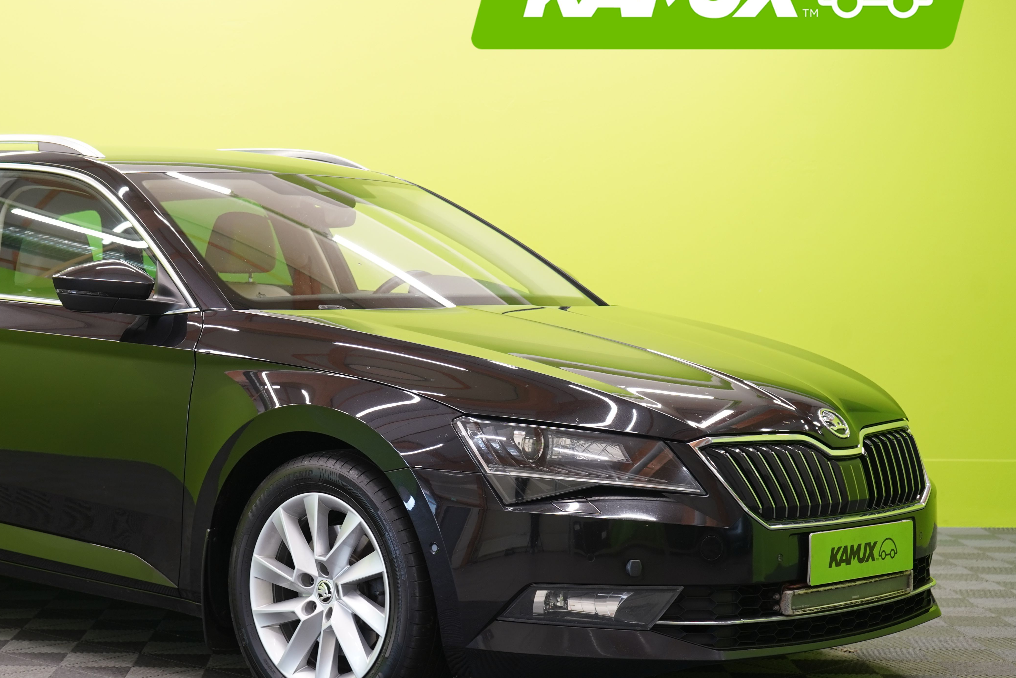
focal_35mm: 72
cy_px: 365
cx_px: 287
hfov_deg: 27.8
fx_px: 2032
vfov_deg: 18.9
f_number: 4.5
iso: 400
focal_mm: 50
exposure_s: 1/25
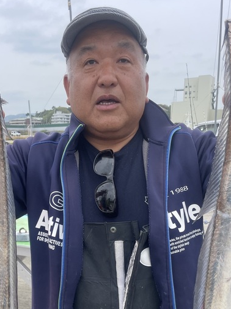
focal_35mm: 44
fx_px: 392
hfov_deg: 32.8
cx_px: 107
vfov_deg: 40.9
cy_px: 255
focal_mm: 4.2
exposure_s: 1/1366
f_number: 1.6
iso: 32
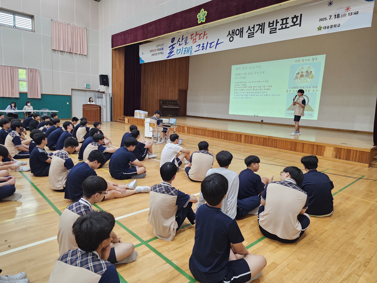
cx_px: 188
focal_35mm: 23
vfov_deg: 58.9
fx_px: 250
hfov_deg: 73.9
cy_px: 142
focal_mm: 6.3
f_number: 1.7
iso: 200
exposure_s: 1/59.8
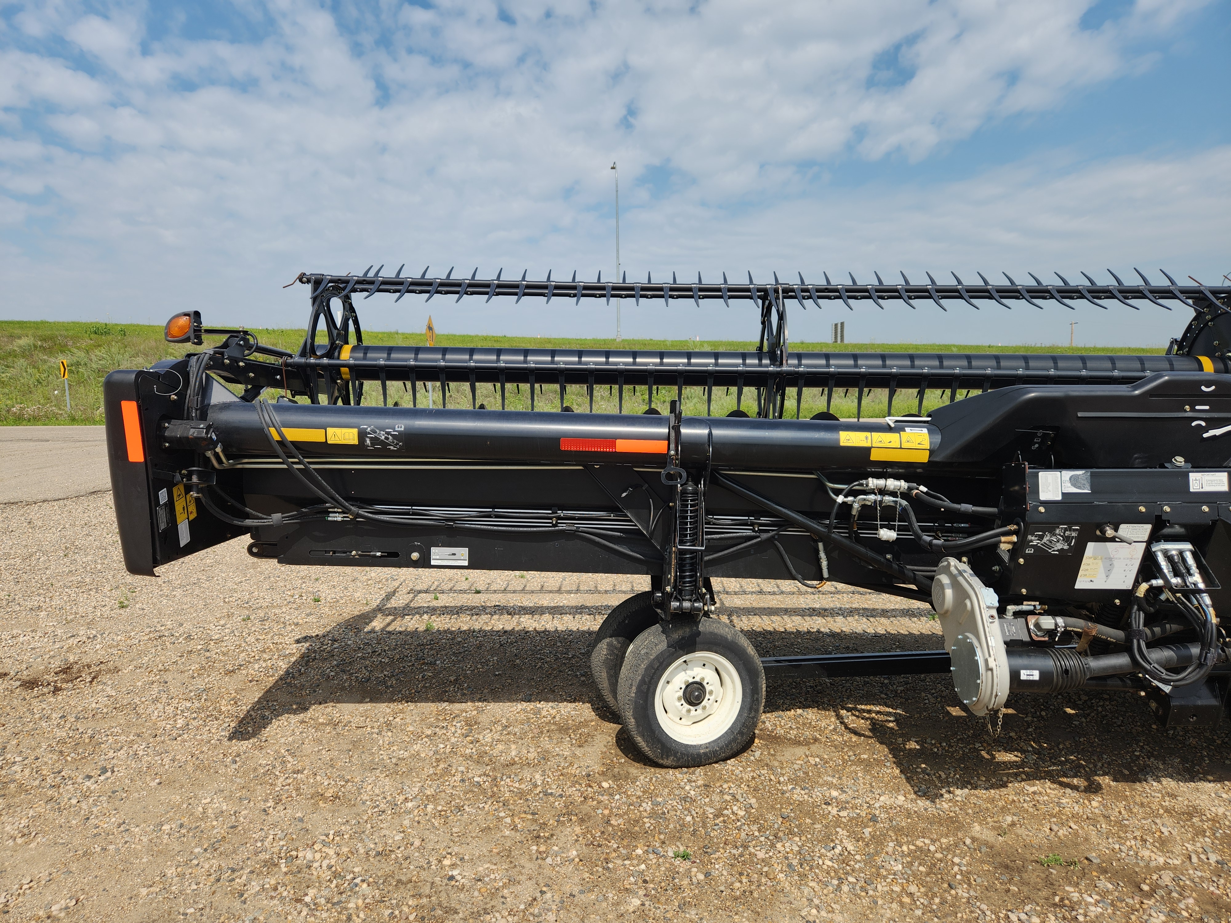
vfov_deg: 58.9
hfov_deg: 73.9
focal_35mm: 23
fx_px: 818
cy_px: 462
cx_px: 616
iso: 20
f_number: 1.8
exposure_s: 1/1704
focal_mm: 5.4
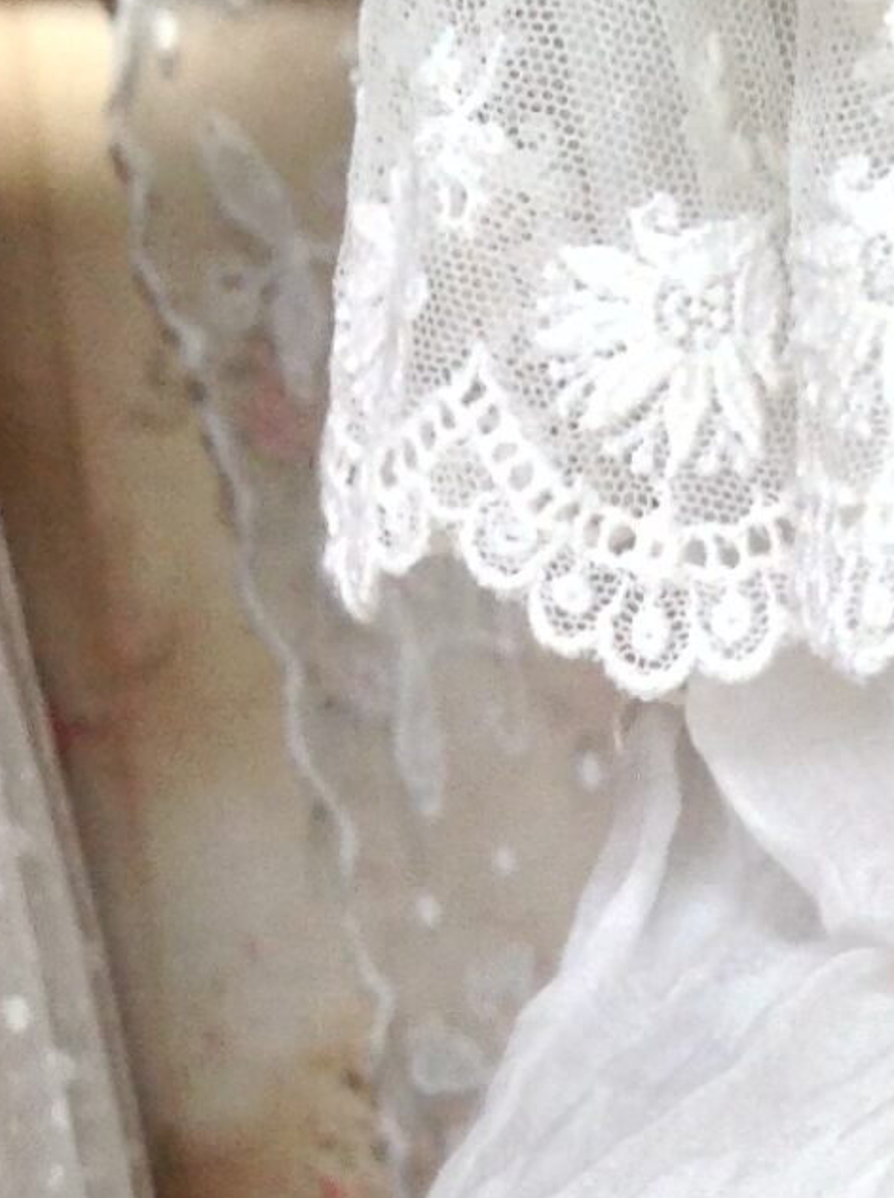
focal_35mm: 142
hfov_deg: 10.2
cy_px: 1935
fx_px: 4905
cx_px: 1091
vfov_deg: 13.0
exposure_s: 1/120
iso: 80
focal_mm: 4.28
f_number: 2.4
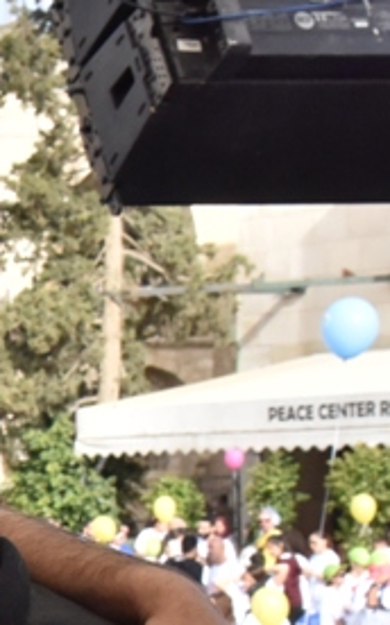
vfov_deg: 11.9
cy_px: 635
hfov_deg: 7.1
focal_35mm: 174
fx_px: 2965
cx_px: -528
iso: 2500
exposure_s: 1/800
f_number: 14
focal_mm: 46
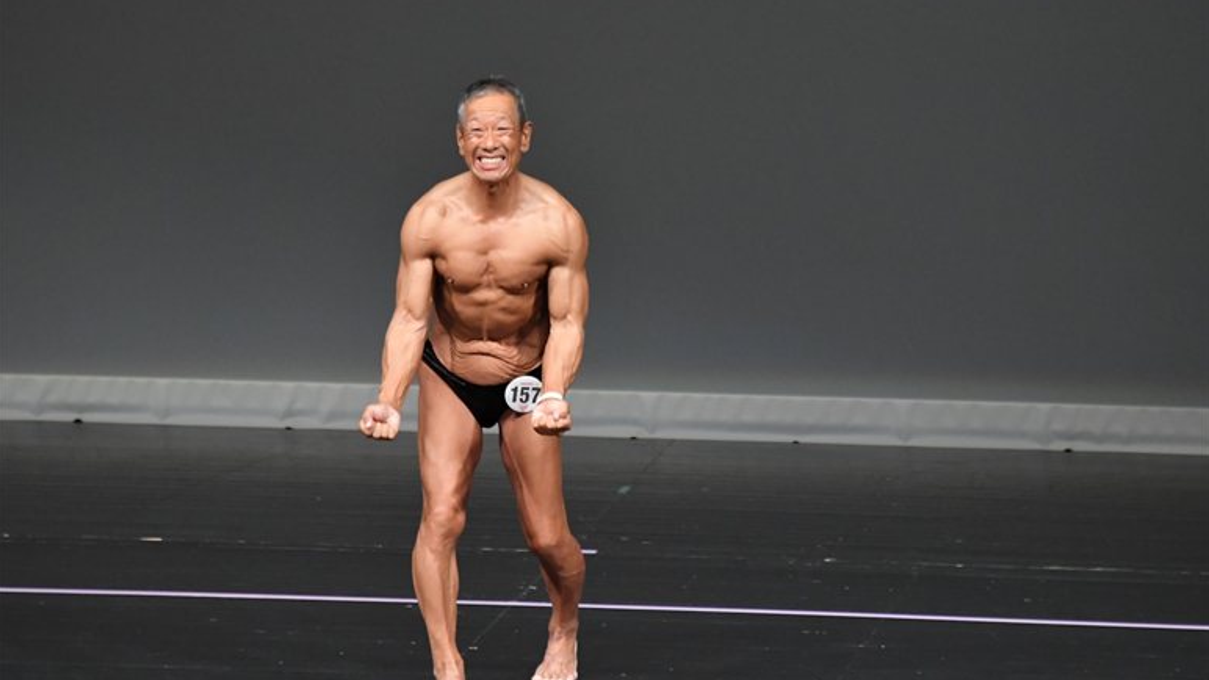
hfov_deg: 5.5
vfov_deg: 3.1
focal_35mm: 394
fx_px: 12629
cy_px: 362
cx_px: 604
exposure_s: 1/400
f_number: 5.6
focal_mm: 250
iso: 4000
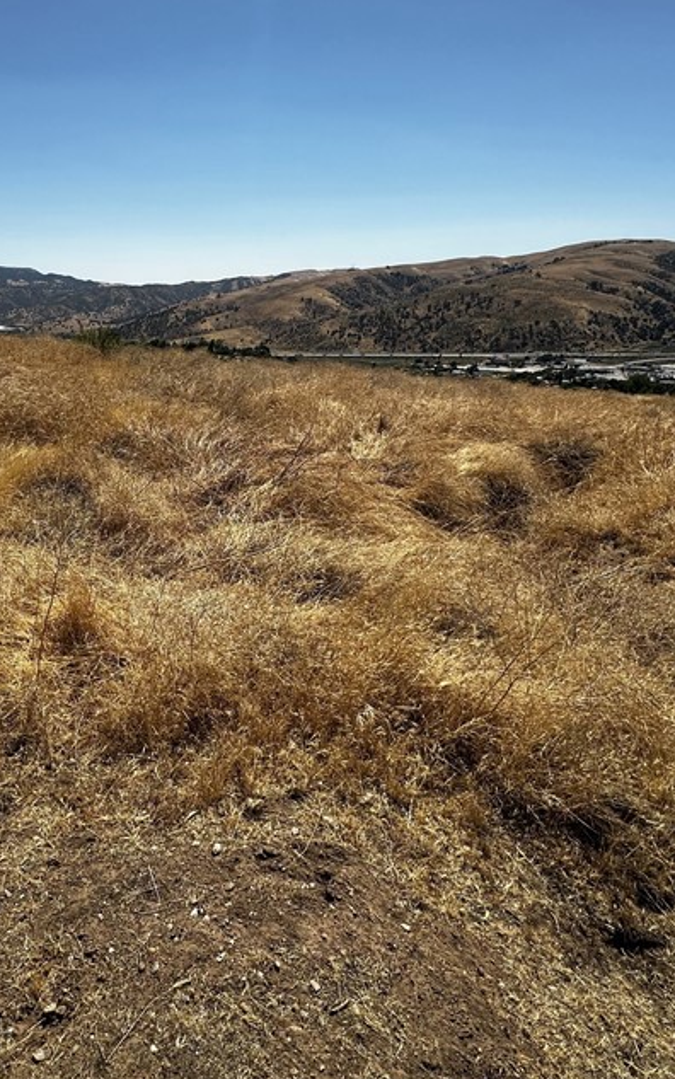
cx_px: 211
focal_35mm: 24
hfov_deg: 50.0
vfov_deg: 74.4
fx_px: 706
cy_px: 470
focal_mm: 2.22
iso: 50
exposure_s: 1/3040
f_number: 2.2
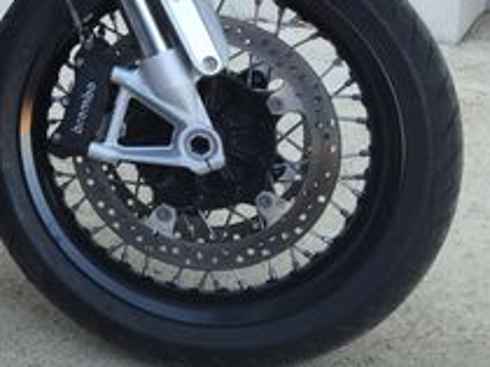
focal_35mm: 83
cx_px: -198
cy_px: -14
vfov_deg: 17.3
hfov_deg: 20.8
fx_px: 1174
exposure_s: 1/100
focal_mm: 4.15
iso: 40
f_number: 2.2
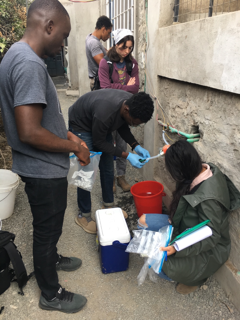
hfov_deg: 48.2
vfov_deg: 61.7
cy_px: 160
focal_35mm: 29
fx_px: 268
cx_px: 120
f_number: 2.2
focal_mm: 4.15
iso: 40
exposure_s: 1/100
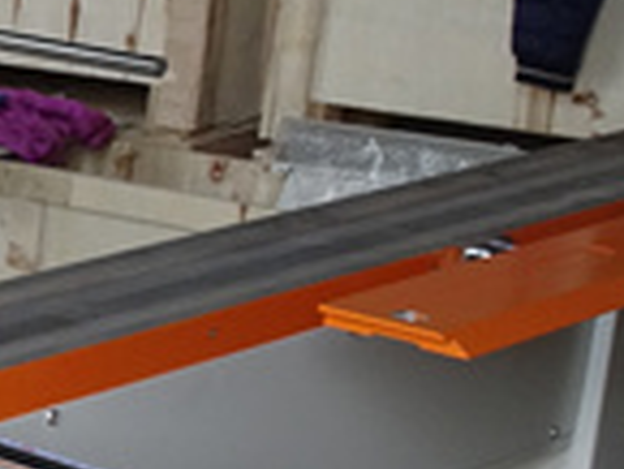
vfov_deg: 11.2
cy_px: 293
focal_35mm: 132
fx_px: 2381
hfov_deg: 12.1
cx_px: -865
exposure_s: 1/30
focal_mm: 4.1
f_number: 3.5
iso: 100
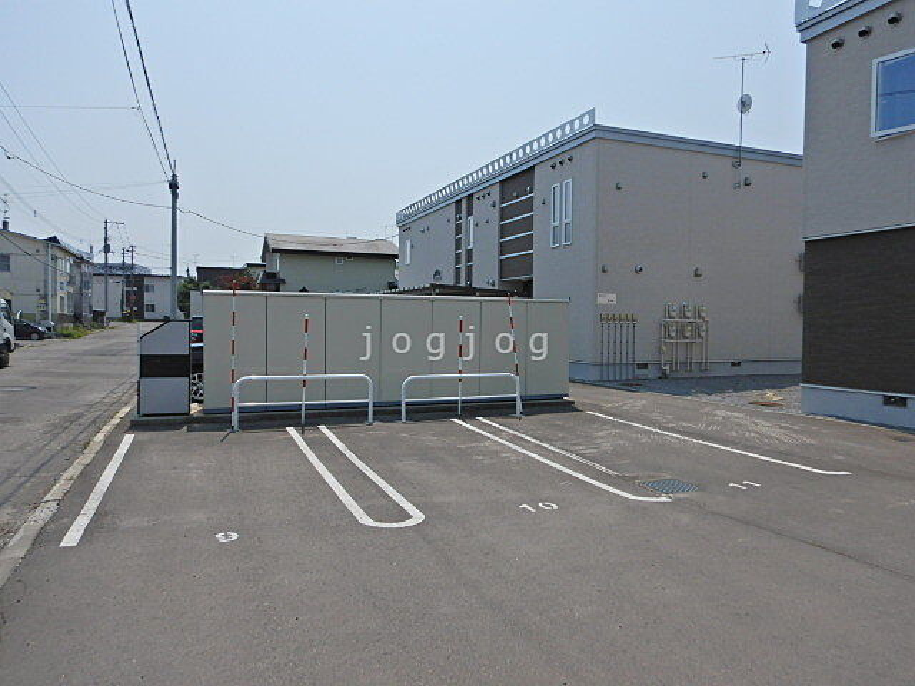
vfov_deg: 56.8
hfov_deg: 71.6
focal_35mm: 24
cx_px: 458
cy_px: 343
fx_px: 634
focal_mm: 4.3
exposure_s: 1/500
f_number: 8.2
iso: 125
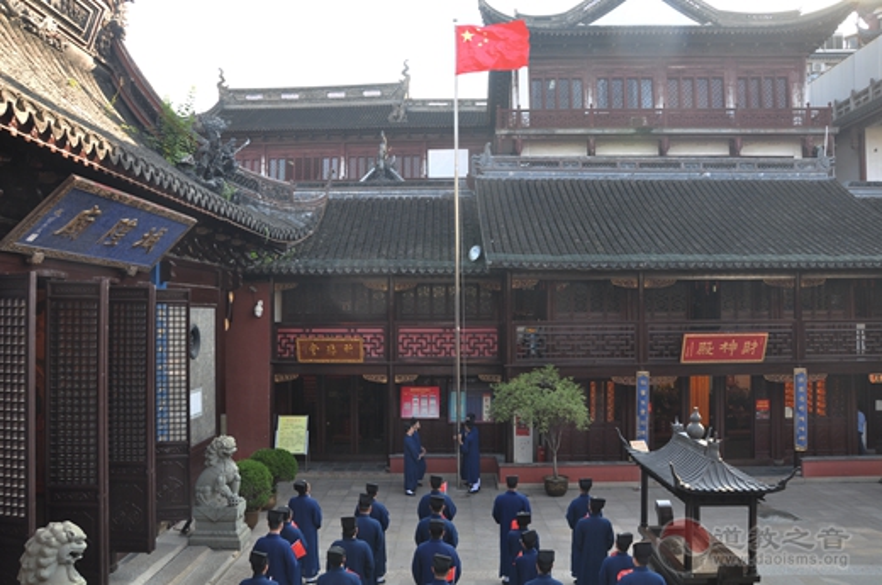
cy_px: 292
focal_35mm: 27
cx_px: 441
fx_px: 660
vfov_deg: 47.8
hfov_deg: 67.5
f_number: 8
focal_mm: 18
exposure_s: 1/60
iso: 200
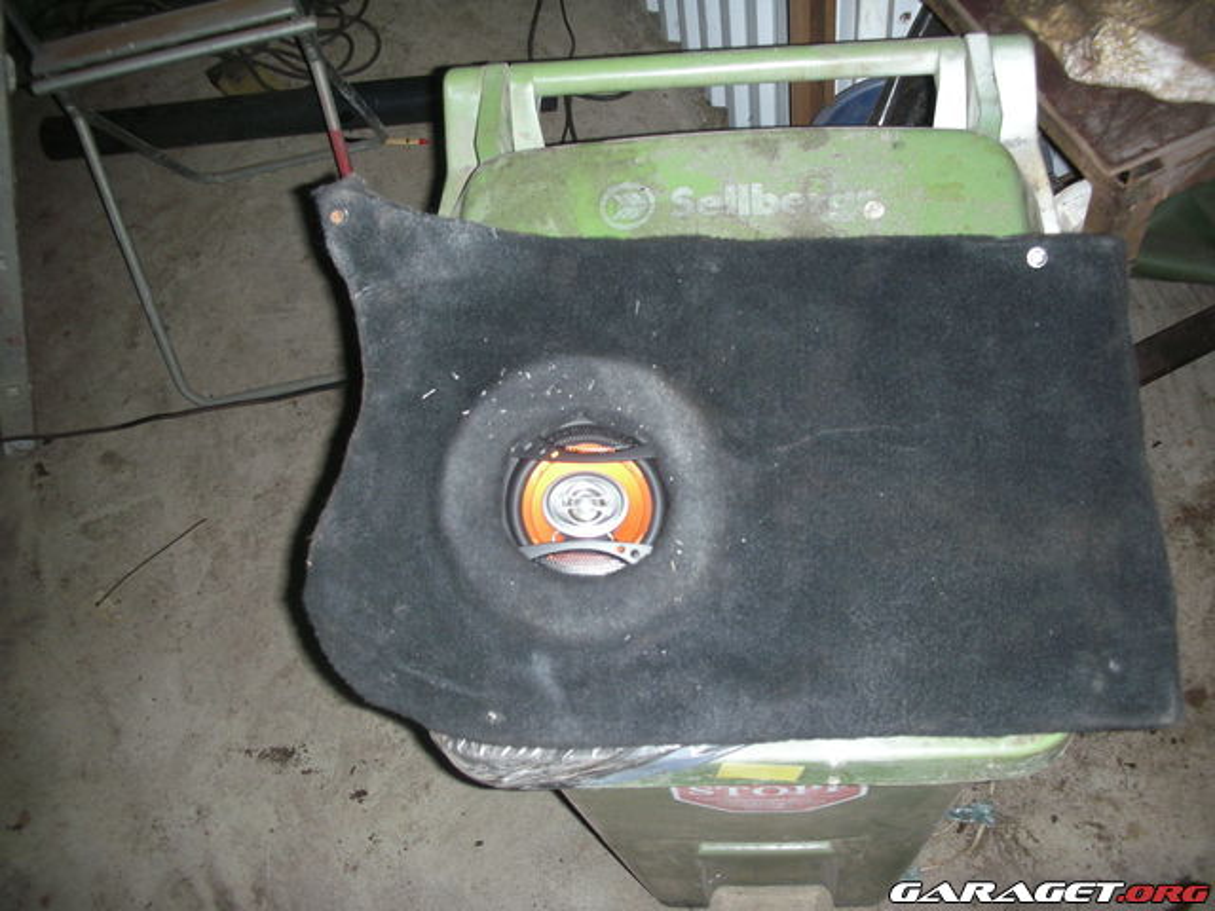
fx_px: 1228
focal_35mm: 35
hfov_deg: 52.6
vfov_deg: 40.7
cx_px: 608
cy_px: 456
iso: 90
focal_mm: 5.8
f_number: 2.8
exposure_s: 1/60
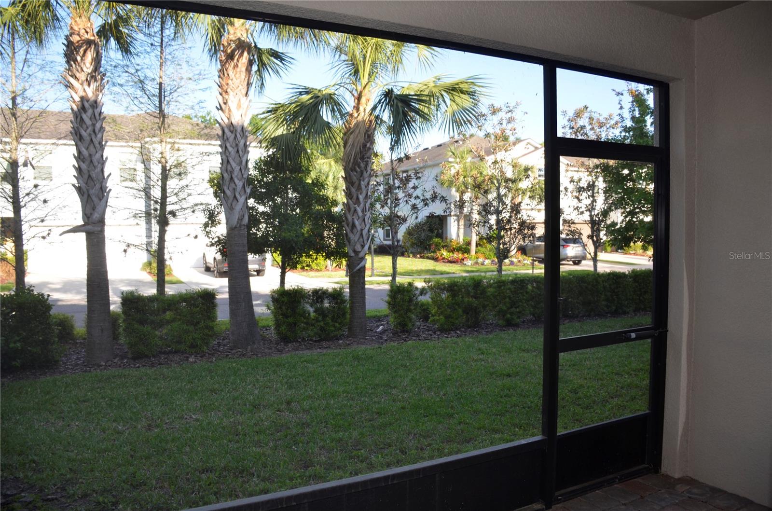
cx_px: 386
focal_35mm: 27
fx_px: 578
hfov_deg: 67.5
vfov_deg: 47.7
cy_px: 256
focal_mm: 18
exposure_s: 1/250
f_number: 4
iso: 180
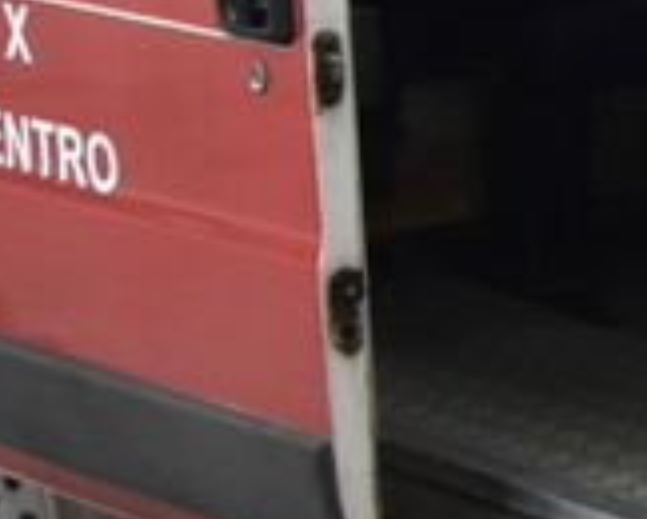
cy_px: 86
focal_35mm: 169
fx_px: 3240
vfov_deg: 9.1
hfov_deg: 9.5
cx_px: 1785
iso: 1000
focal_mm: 18
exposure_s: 1/180
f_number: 8
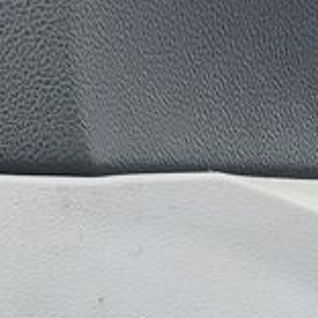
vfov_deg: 8.4
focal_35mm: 188
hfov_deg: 9.3
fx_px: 1954
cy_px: 785
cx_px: 286
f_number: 1.8
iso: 160
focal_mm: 5.23
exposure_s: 1/50
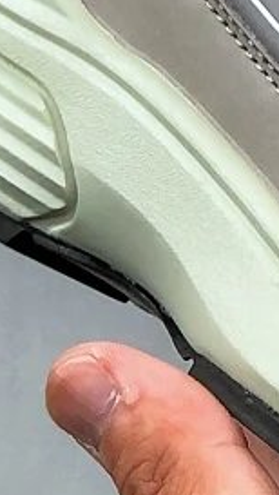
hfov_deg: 3.7
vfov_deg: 6.6
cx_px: 509
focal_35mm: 327
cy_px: 145
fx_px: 4291
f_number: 2.8
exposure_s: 1/50
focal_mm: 6.6
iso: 20
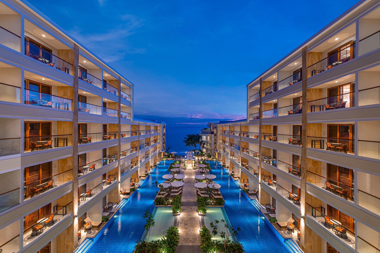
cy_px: 126
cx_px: 190
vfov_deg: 90.1
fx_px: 127
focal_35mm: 12
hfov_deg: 112.6
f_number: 7.1
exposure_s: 1
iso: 100
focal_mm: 12
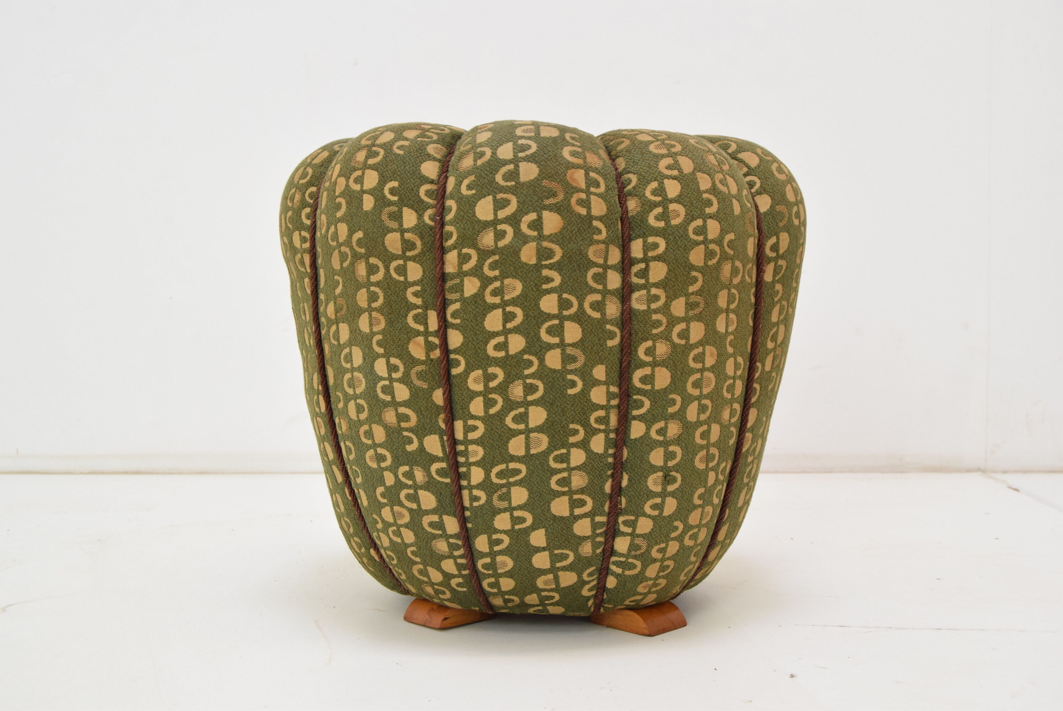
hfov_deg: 43.6
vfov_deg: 29.9
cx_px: 532
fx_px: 1330
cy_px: 356
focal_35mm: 45
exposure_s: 1/160
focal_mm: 30
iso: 1600
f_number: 6.3
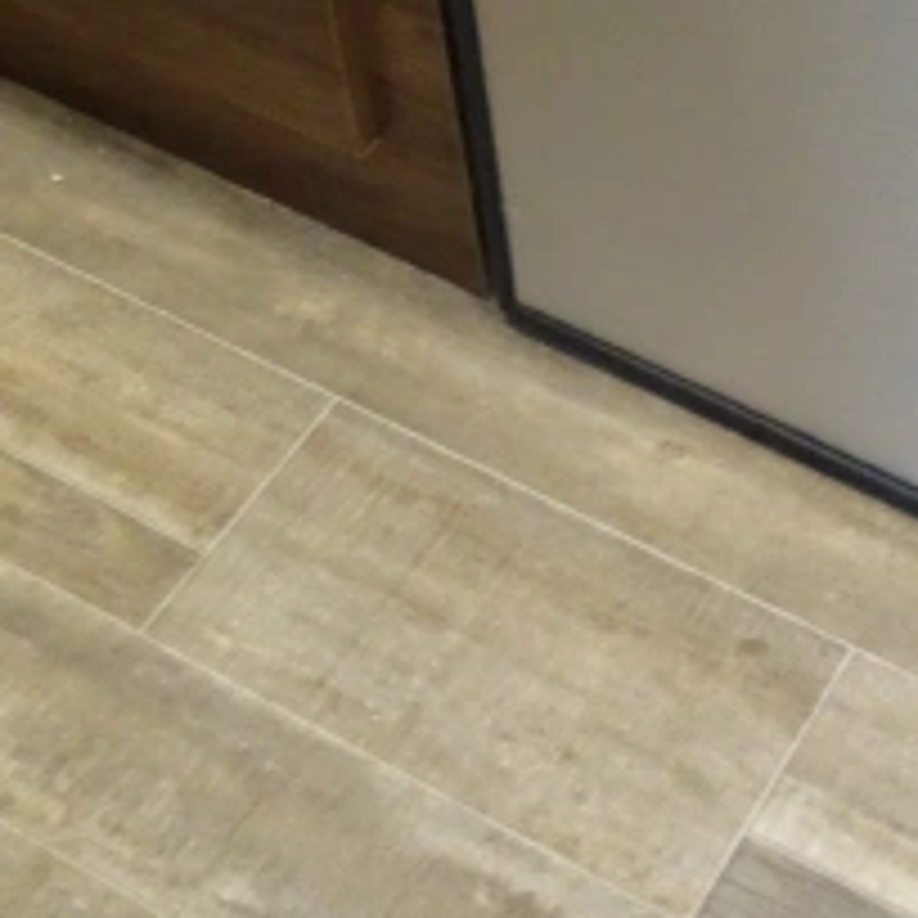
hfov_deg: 19.9
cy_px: -234
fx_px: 2490
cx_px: 1022
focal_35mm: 83
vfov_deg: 19.5
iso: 800
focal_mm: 4.1
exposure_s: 1/15
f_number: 3.5
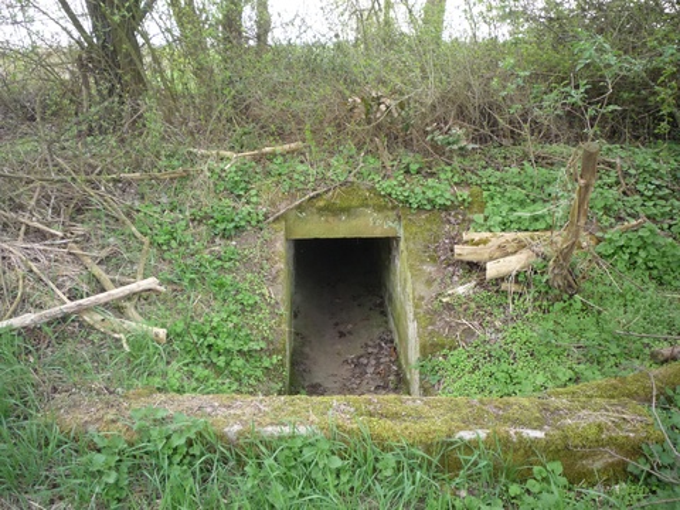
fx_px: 629
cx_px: 340
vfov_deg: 44.2
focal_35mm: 32
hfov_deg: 56.8
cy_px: 255
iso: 200
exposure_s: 1/160
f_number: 3.3
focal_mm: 5.2
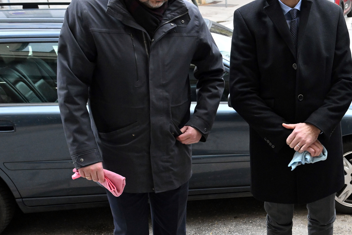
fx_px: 567
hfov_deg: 31.6
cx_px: 361
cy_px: 200
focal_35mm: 58
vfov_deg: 22.9
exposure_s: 1/400
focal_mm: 24
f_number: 5.6
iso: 2500
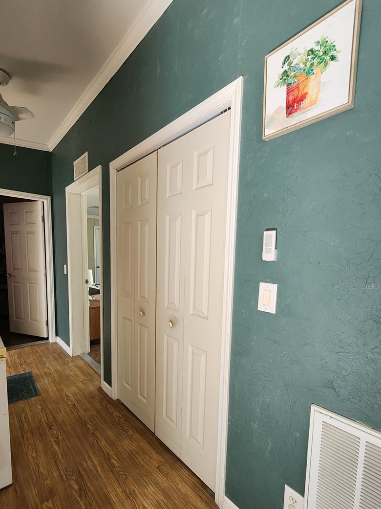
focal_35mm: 15
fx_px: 220
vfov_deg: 97.7
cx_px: 176
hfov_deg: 81.6
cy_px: 286
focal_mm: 2.2
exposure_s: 1/60
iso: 320
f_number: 2.2
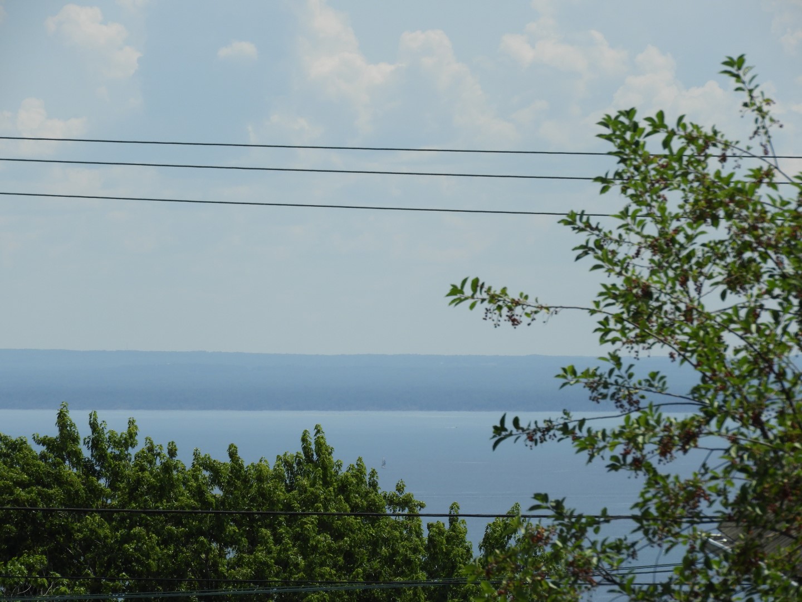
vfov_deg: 4.5
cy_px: 301
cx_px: 401
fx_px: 7646
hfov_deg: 6.0
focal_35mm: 330
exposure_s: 1/1000
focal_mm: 59.1
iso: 100
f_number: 5.5
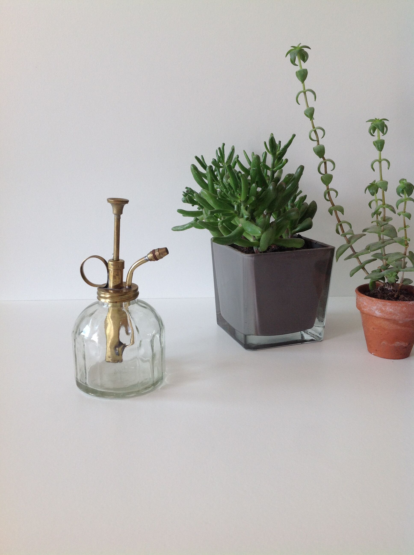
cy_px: 278
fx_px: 560
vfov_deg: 52.7
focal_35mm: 35
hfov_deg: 40.6
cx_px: 207
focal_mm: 4.28
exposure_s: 1/120
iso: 64
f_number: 2.4
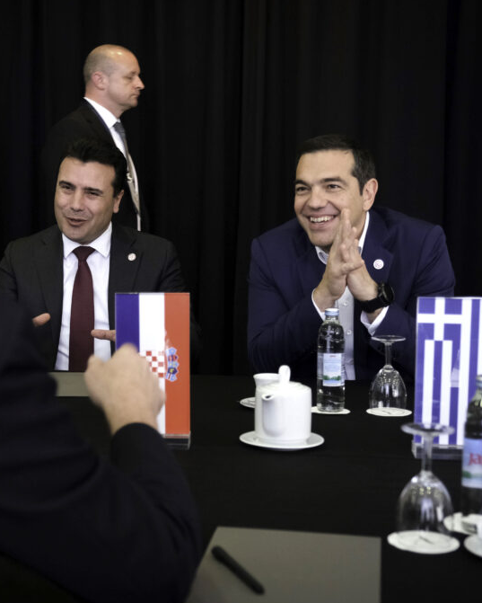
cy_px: 305
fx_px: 1123
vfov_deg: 30.0
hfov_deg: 24.0
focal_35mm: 63
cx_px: 131
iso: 1600
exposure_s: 1/200
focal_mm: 29.2
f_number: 2.8
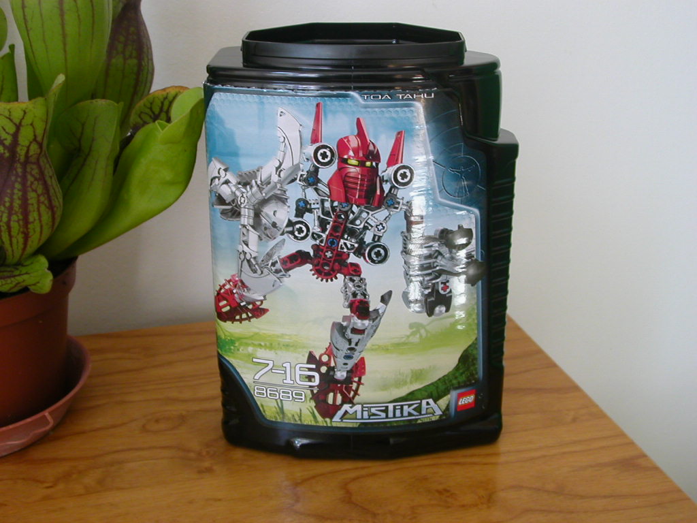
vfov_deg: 29.7
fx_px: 987
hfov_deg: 38.9
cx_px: 348
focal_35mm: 49
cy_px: 262
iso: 100
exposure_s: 1/34.1
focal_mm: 7.5
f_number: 3.2
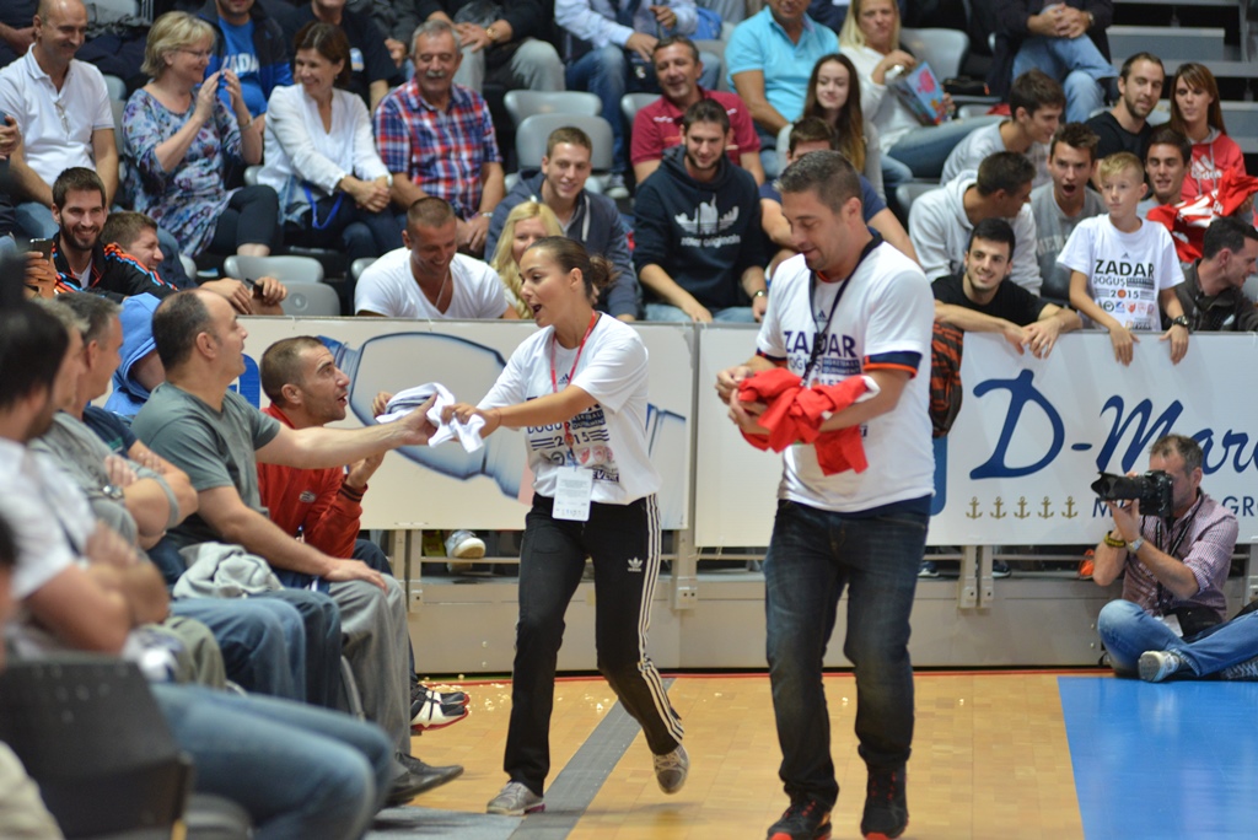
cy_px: 420
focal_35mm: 200
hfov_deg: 10.3
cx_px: 629
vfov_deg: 6.9
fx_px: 6993
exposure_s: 1/400
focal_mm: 200
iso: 1600
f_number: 3.5
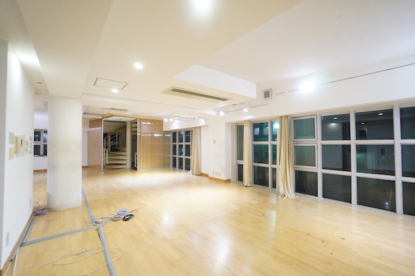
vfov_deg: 77.1
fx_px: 173
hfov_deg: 100.5
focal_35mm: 15
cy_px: 138
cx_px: 208
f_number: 4
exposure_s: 1/60
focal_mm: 10
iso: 3200
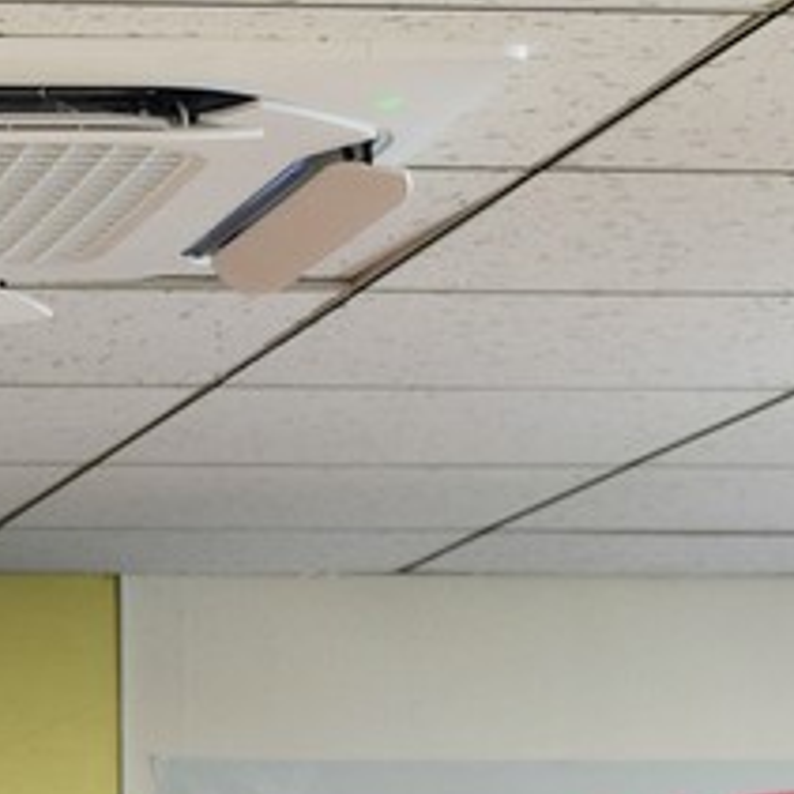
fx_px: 6021
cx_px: -700
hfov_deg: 7.3
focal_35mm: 232
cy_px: 1010
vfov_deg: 7.5
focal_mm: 30
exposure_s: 1/25
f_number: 6.3
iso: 400
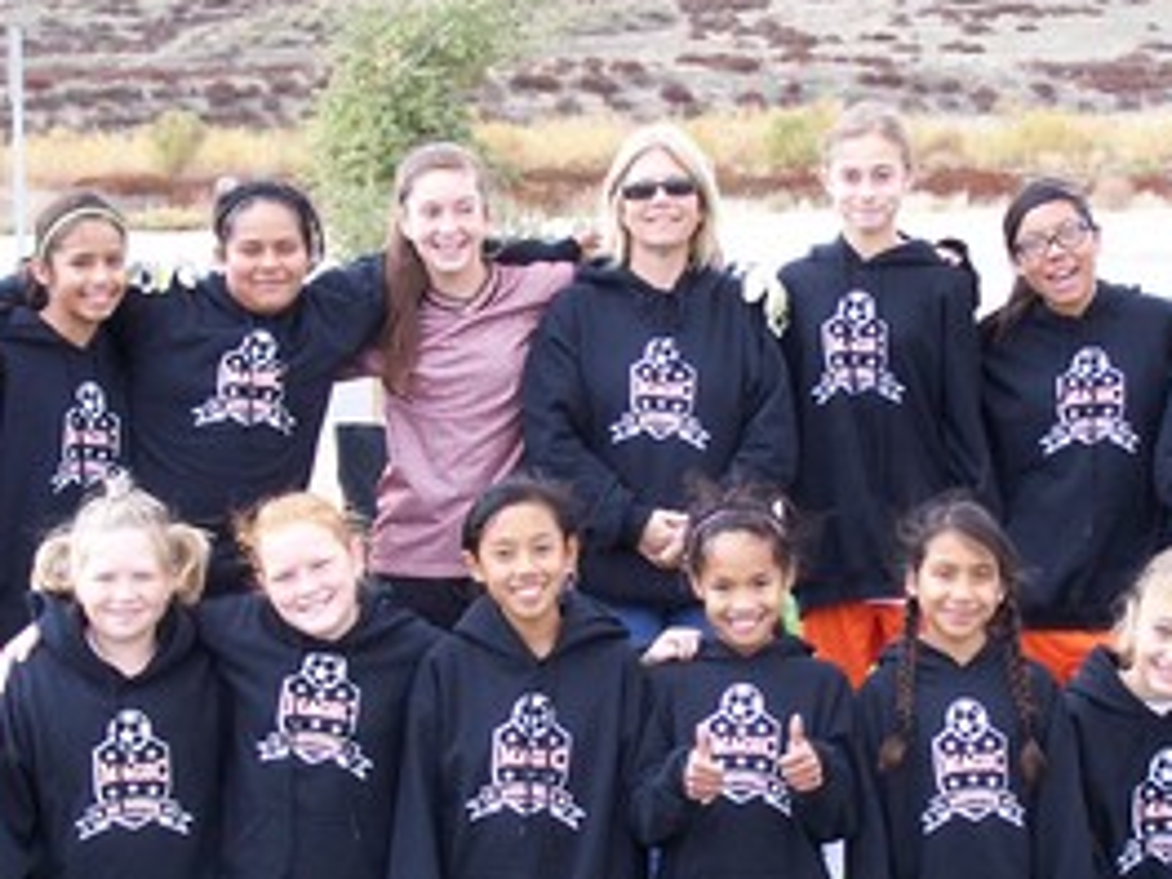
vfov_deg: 13.6
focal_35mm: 109
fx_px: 3690
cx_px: 741
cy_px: 595
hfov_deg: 18.0
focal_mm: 10.7
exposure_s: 1/250
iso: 140
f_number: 3.2
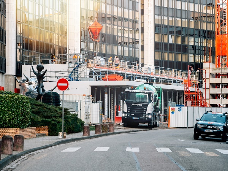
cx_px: 114
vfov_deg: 13.7
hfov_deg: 18.2
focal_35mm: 108
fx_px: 711
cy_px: 86
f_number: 4
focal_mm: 54
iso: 100
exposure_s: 1/50
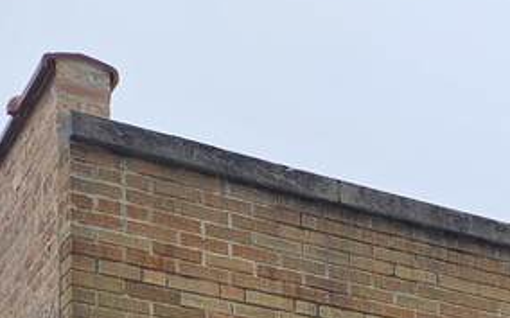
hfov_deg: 15.6
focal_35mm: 110
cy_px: 778
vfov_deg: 10.2
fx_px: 1528
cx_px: 975
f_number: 1.8
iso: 25
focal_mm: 5.4
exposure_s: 1/2586
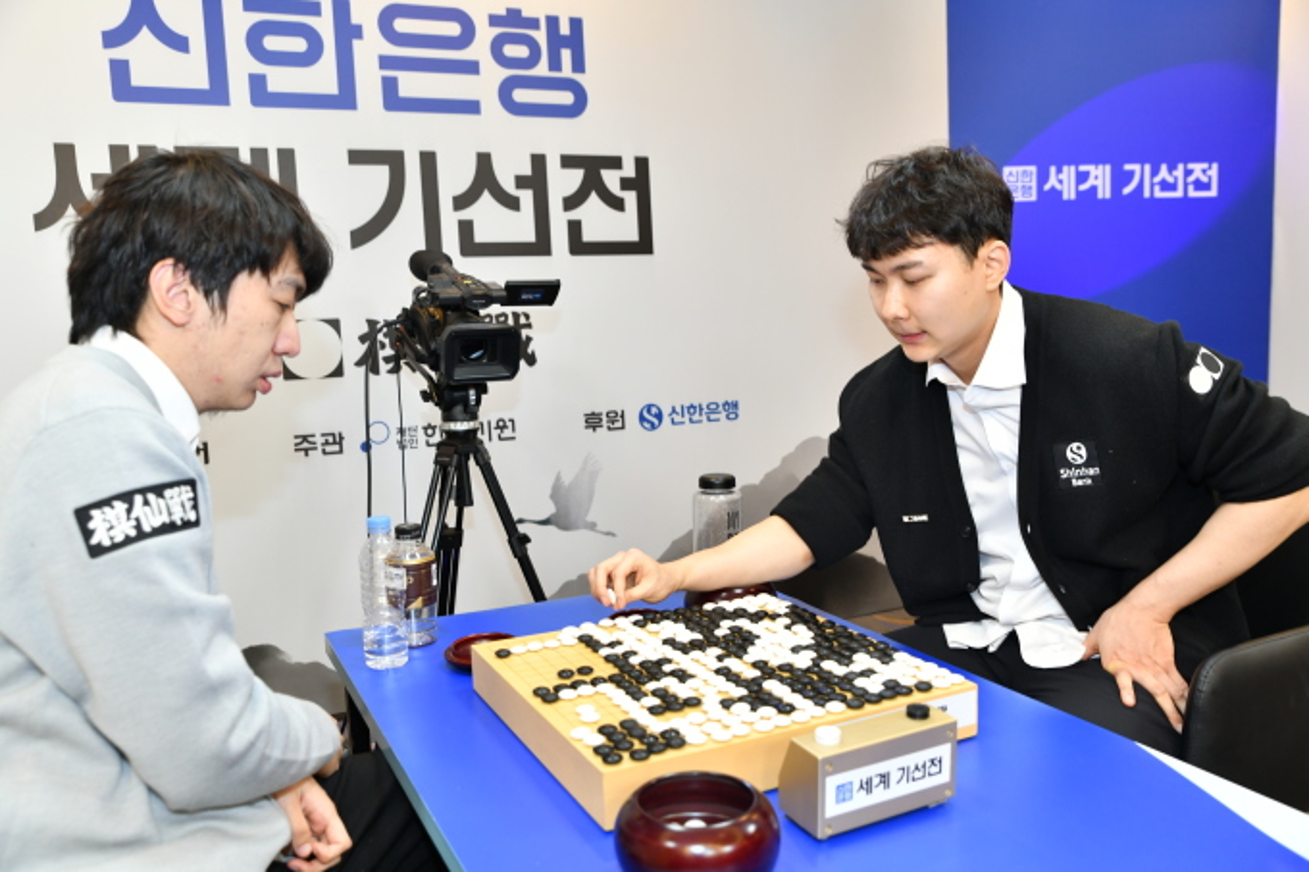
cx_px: 654
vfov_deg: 42.3
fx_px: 1127
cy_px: 436
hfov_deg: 60.3
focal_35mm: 31
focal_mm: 31
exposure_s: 1/80
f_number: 4
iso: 800
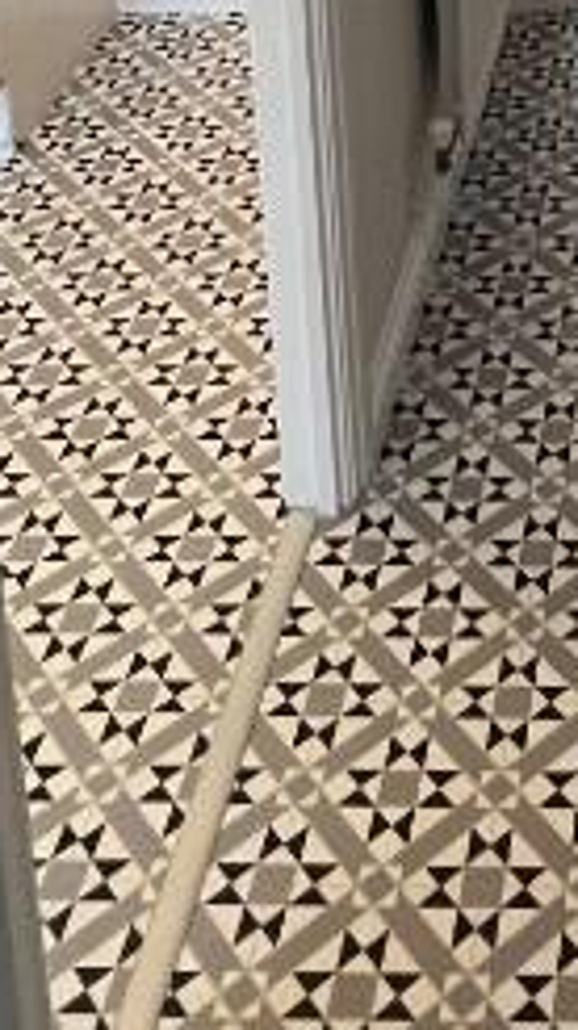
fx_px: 1611
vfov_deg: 27.1
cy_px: -444
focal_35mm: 59
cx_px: 750
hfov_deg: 18.9
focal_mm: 1.57
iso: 160
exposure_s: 1/100
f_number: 1.8
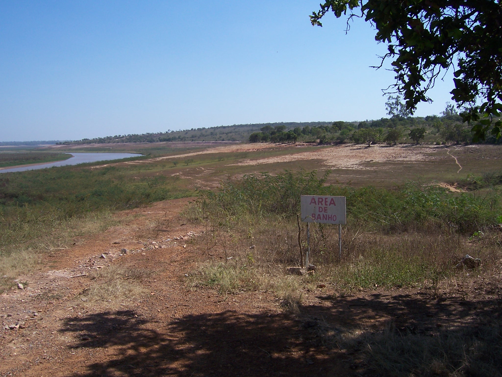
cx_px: 251
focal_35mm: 36
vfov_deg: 39.7
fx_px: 522
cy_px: 188
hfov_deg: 51.4
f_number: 4.8
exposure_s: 1/500
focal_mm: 6
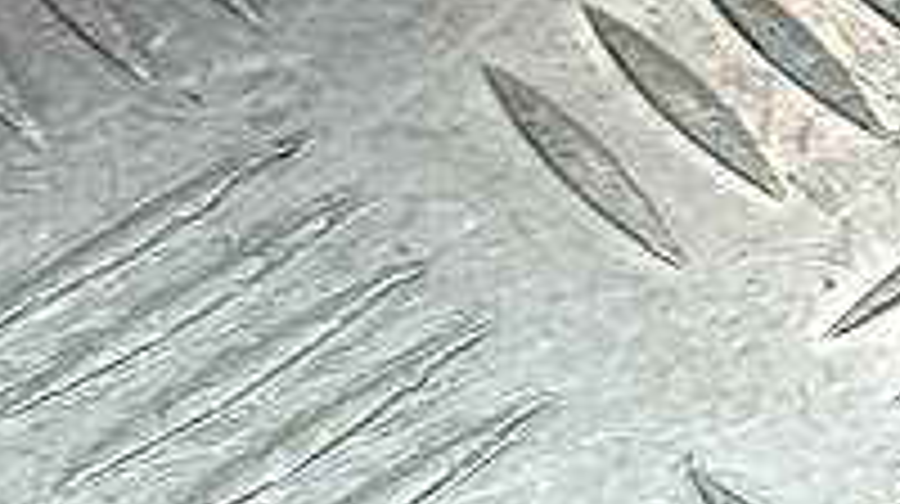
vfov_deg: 7.7
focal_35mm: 156
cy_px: 335
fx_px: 3719
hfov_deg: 11.5
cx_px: 2151
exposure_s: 1/325
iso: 102
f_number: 1.79
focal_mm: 4.7
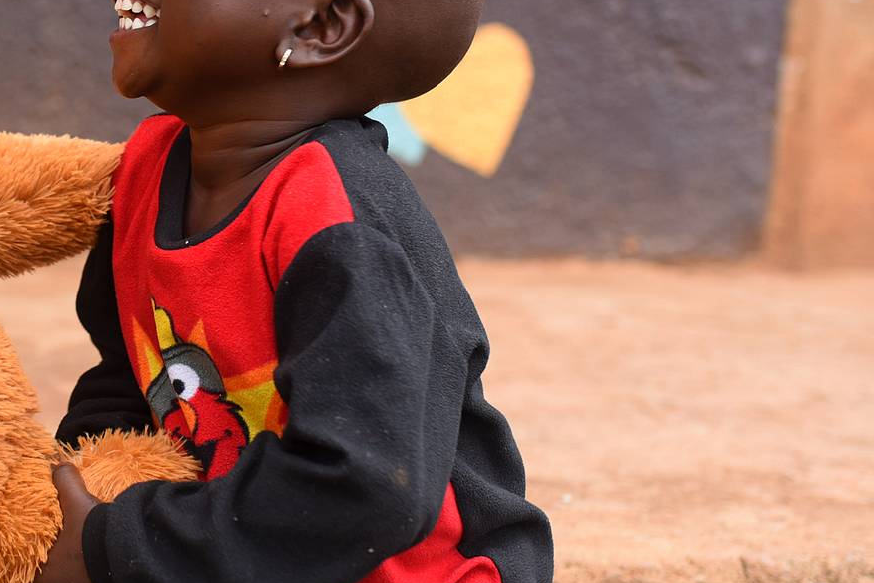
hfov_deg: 24.1
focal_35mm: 80
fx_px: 1943
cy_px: 190
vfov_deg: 17.0
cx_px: -29
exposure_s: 1/1000
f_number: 2.5
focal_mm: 35
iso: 400
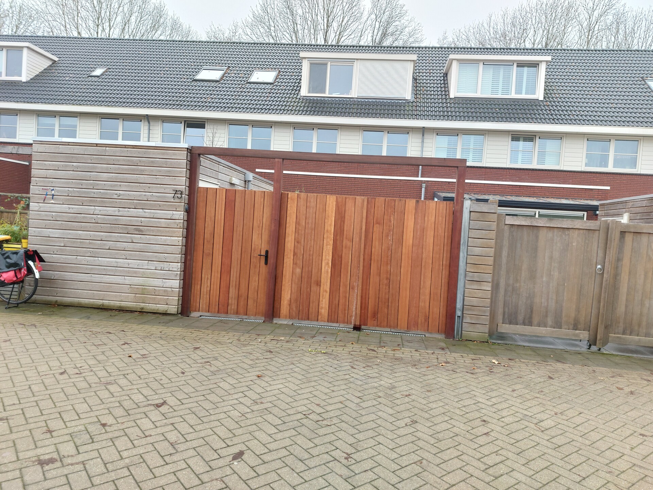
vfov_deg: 56.8
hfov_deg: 71.6
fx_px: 453
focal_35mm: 24
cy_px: 245
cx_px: 326
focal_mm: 5.23
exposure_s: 1/59
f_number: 1.8
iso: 40
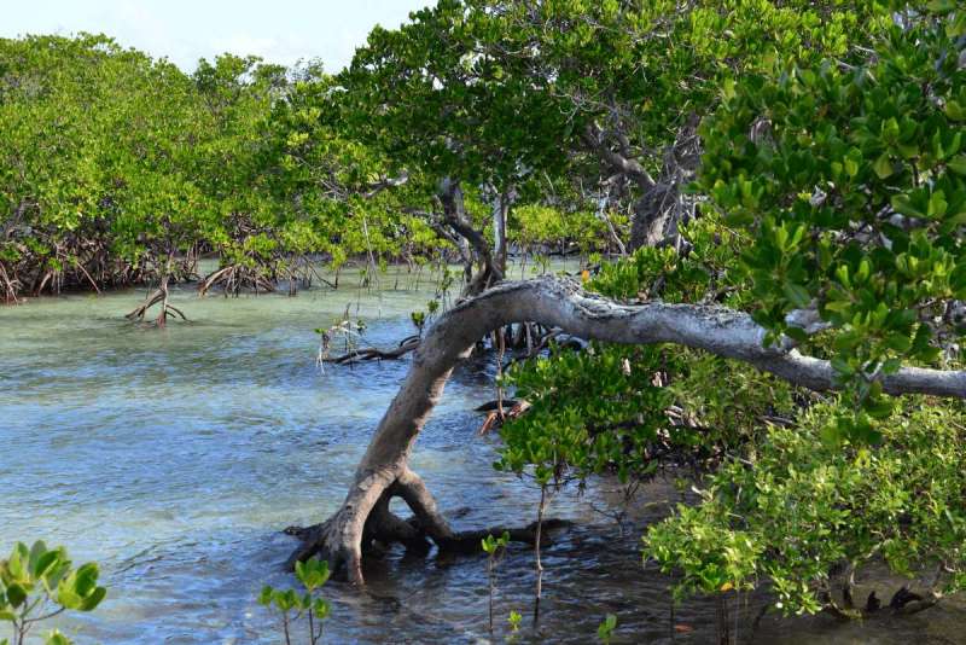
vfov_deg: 19.5
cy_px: 322
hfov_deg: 28.8
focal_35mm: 70
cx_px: 483
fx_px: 1879
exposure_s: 1/200
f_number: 8
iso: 250
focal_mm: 70
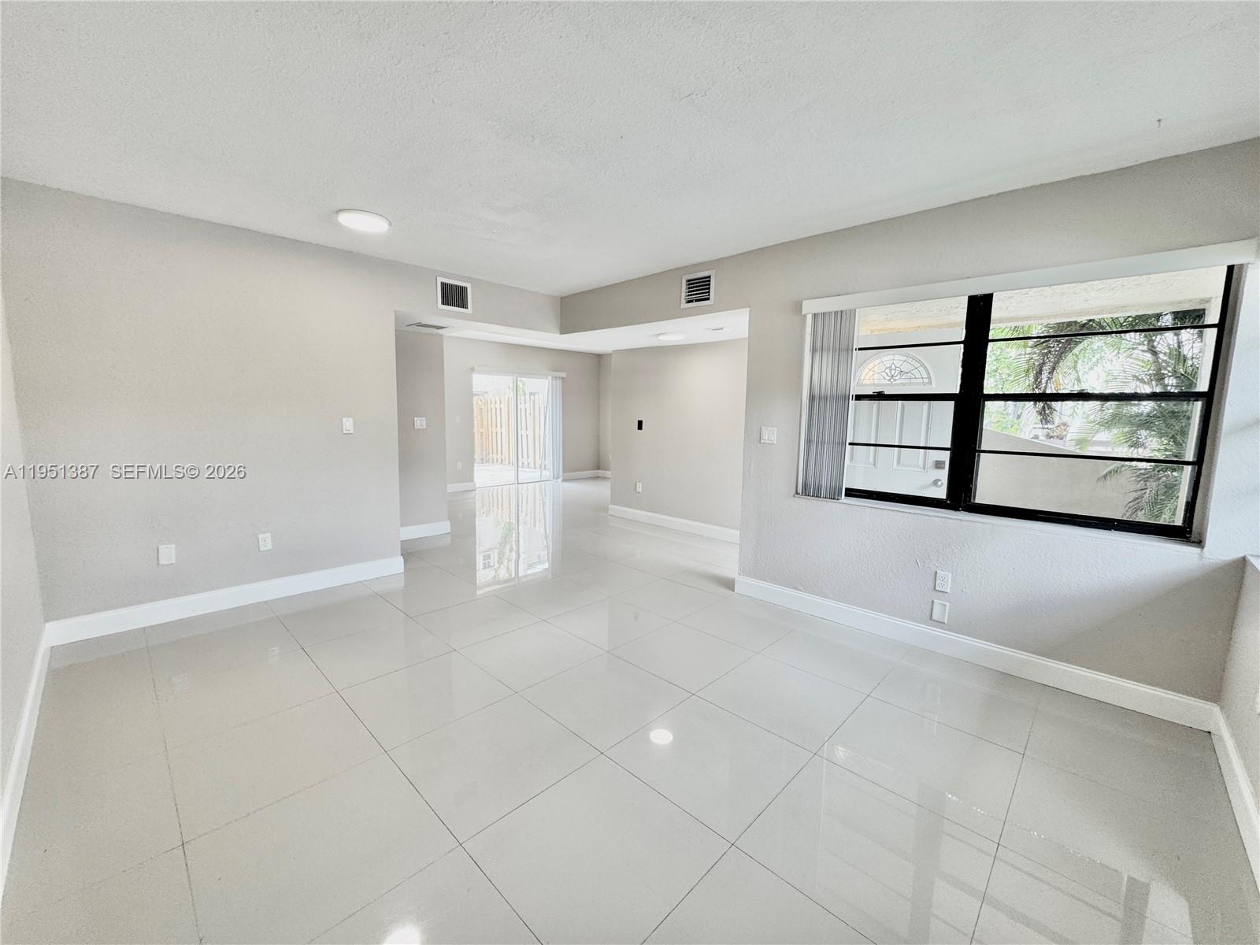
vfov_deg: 85.7
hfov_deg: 102.1
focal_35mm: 14
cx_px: 630
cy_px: 472
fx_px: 510
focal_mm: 2.22
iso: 80
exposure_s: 1/120
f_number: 2.2
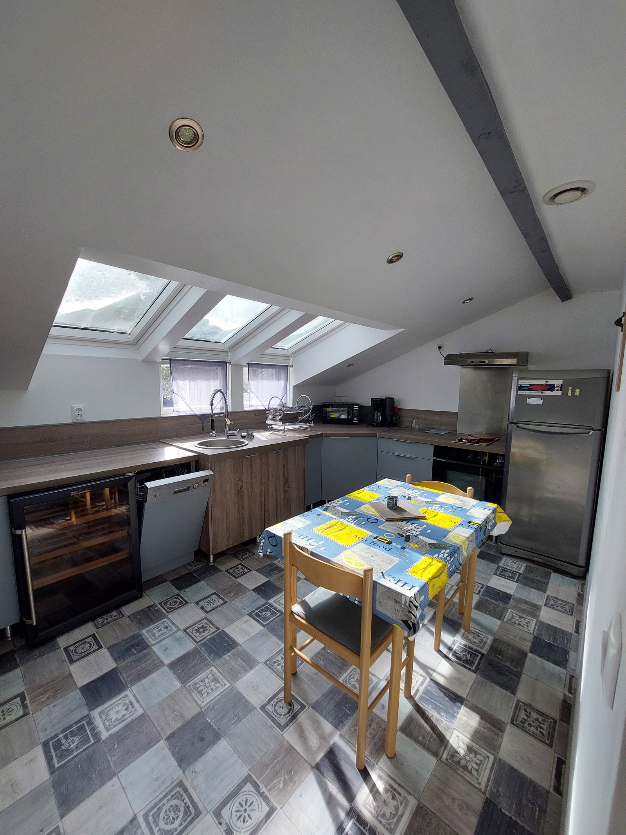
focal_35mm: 13
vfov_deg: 106.2
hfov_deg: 89.9
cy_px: 418
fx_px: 313
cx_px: 313
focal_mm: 1.74
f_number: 2.2
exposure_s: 1/176
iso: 50
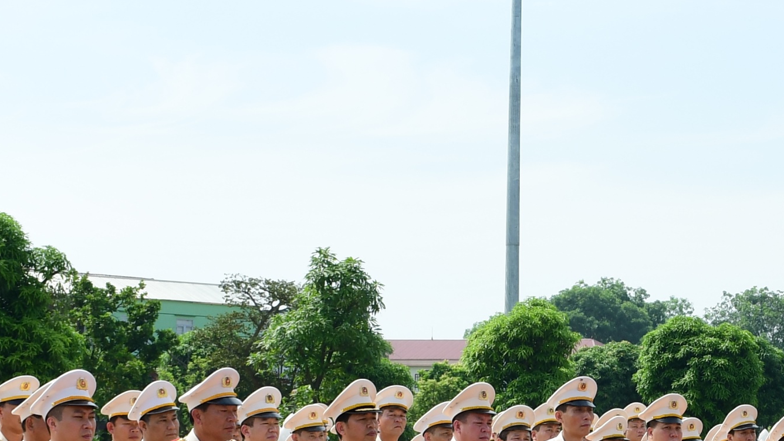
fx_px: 2287
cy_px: 408
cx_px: 766
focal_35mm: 110
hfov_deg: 19.0
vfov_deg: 10.9
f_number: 11
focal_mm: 24
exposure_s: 1/200
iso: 200
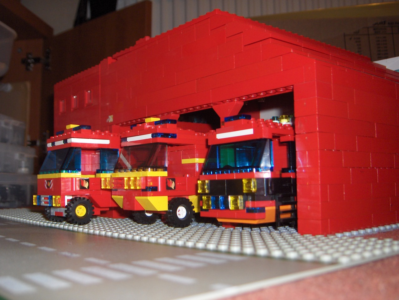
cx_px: 200
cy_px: 150
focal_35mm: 39
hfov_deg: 47.9
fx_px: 450
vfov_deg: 36.8
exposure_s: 1/60
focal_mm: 8
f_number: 2.8
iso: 100
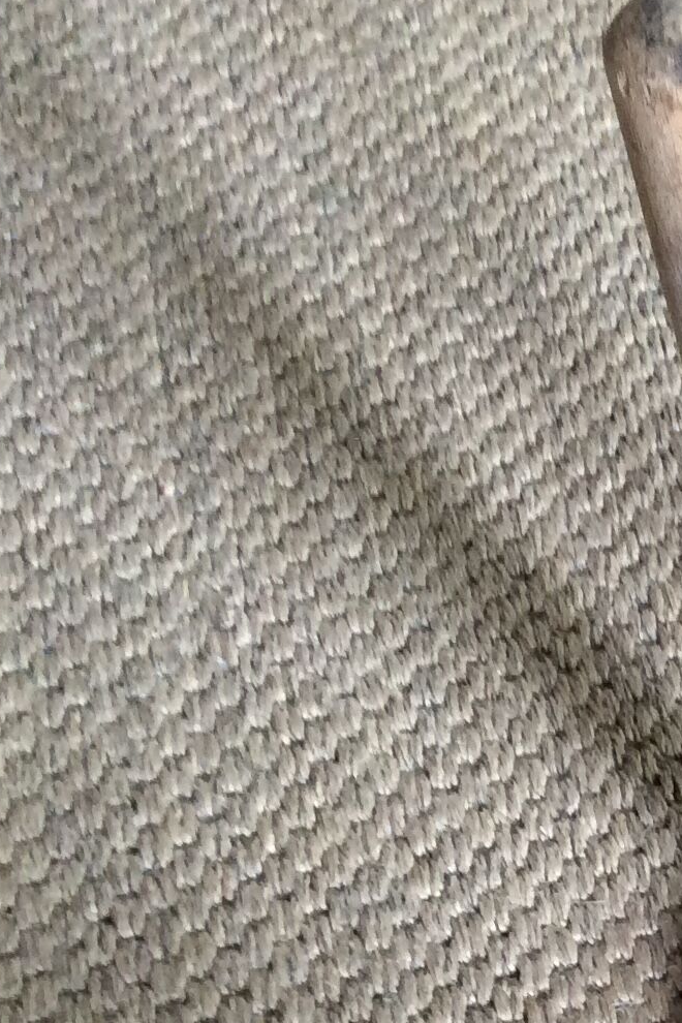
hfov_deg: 14.6
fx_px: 2472
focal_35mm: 87
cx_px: 1026
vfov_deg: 22.8
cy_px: 907
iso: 125
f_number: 2.4
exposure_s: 1/25
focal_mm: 3.3
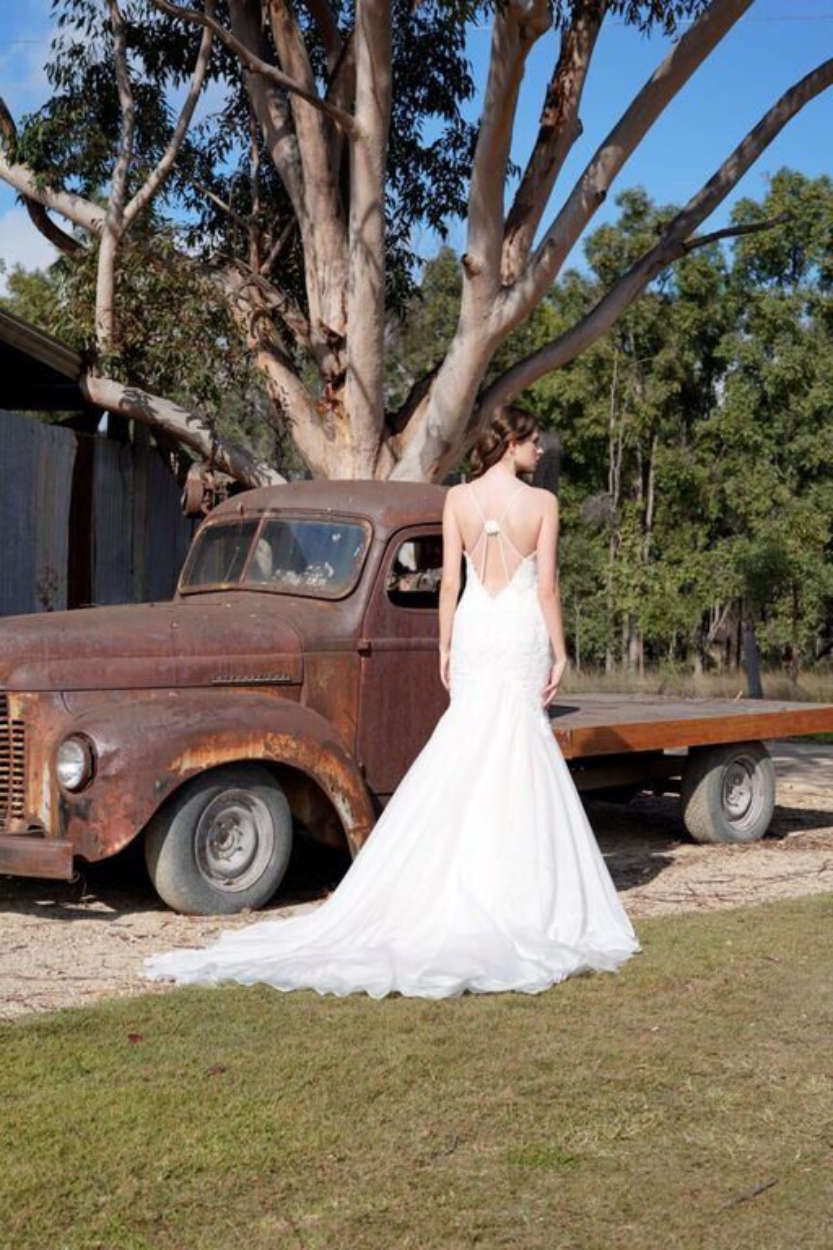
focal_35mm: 50
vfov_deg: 39.6
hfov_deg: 27.0
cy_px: 625
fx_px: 1735
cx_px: 416
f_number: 5.6
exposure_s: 1/500
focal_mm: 50
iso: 100
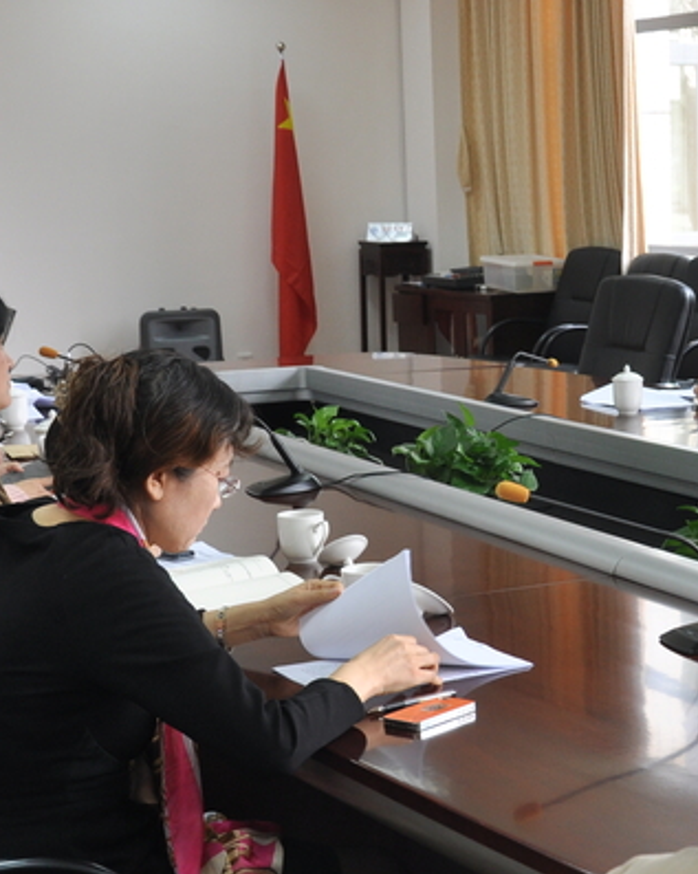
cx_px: 663
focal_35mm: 78
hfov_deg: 19.2
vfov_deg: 24.4
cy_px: 535
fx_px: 2016
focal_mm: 22
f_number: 5.6
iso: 320
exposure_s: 1/30
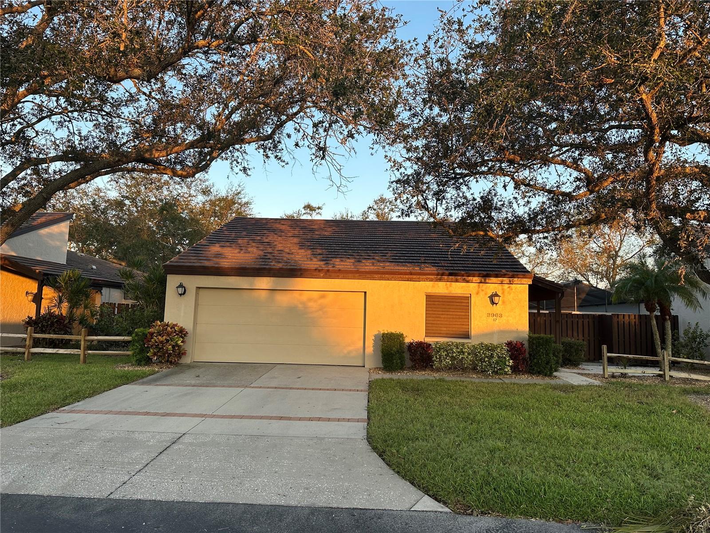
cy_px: 266
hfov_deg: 71.6
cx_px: 355
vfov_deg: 56.8
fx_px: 492
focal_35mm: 24
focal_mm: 6.86
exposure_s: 1/464
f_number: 1.78
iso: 80
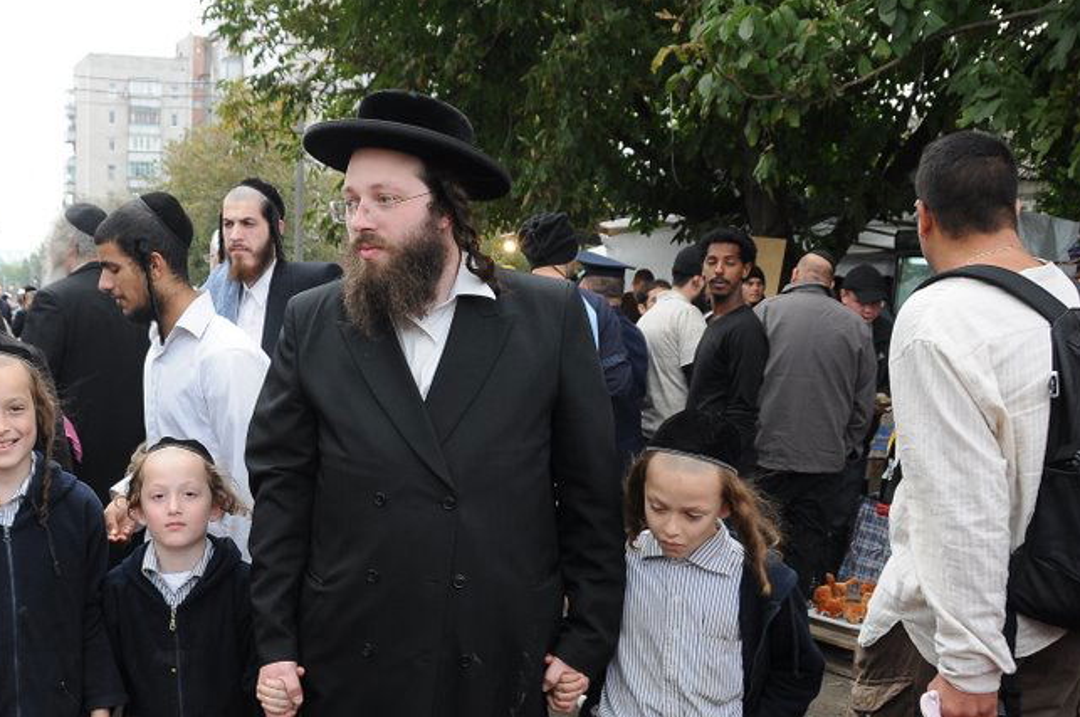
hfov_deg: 44.7
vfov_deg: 30.7
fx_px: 1288
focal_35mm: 43
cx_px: 351
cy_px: 510
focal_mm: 18
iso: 250
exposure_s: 1/125
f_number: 5.6
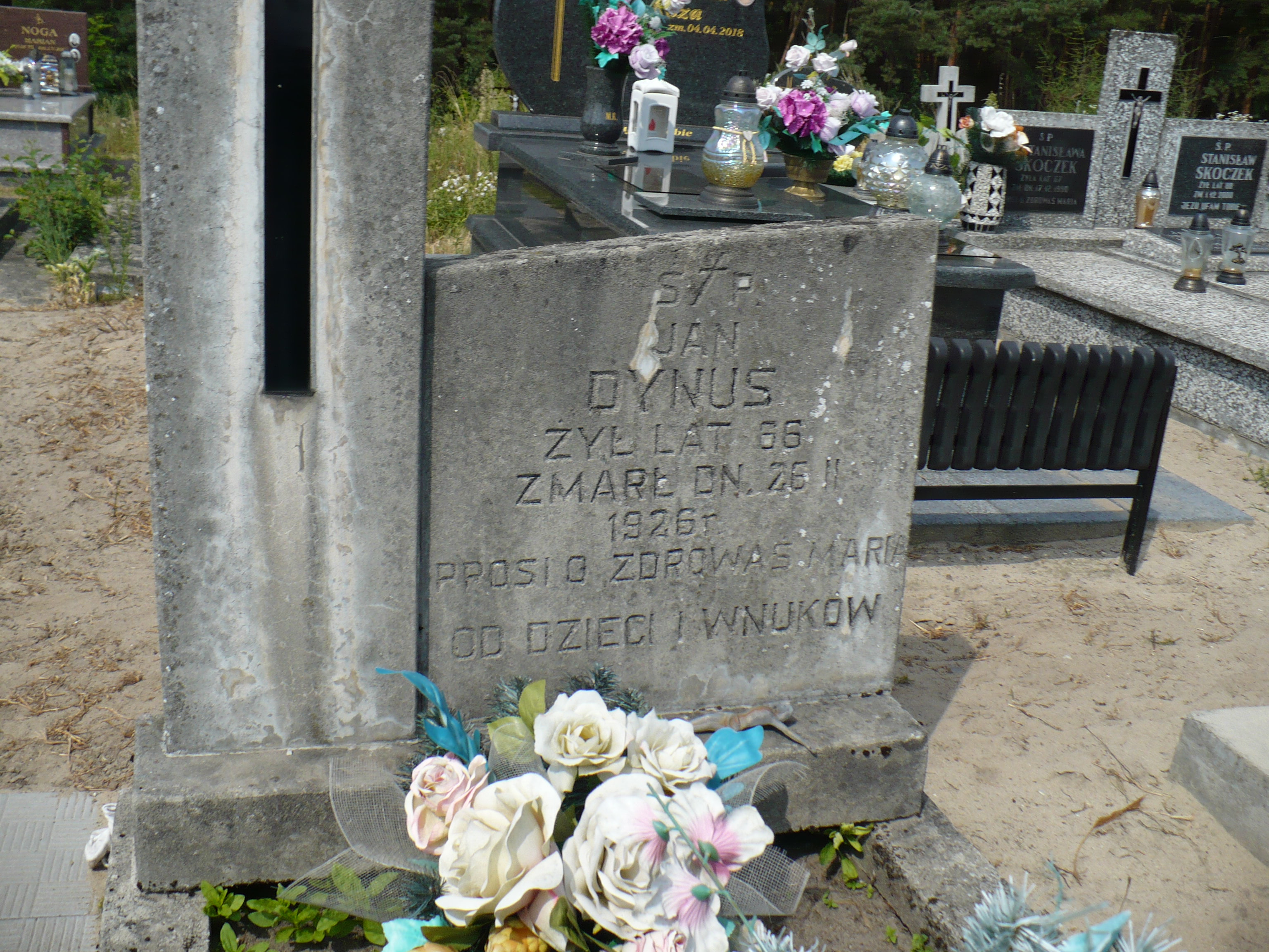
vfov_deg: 38.7
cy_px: 476
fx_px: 1356
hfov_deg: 50.1
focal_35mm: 37
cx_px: 634
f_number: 8
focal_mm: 6.1
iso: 100
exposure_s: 1/250
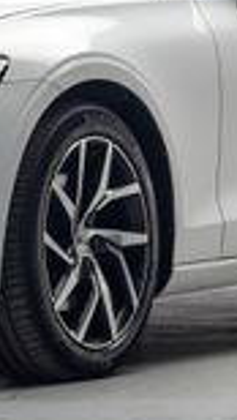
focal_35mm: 170
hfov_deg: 7.1
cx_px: -22
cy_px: 86
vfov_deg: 12.6
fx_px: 1893
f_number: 4
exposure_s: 1/13
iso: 100
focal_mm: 50
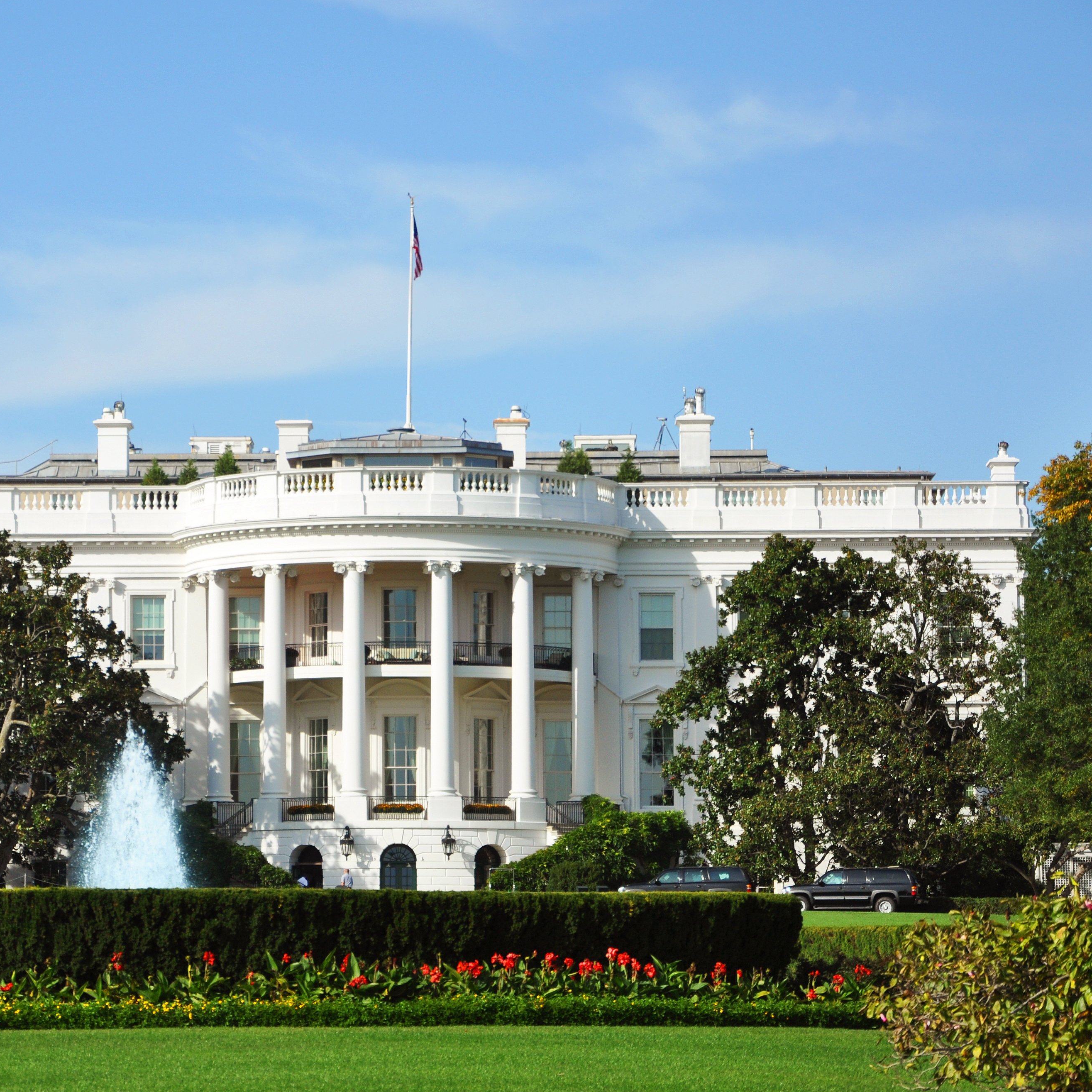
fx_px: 5925
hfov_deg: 10.5
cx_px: 334
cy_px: 590
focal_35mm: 166
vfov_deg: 10.5
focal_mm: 80
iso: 200
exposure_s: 1/800
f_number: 7.1
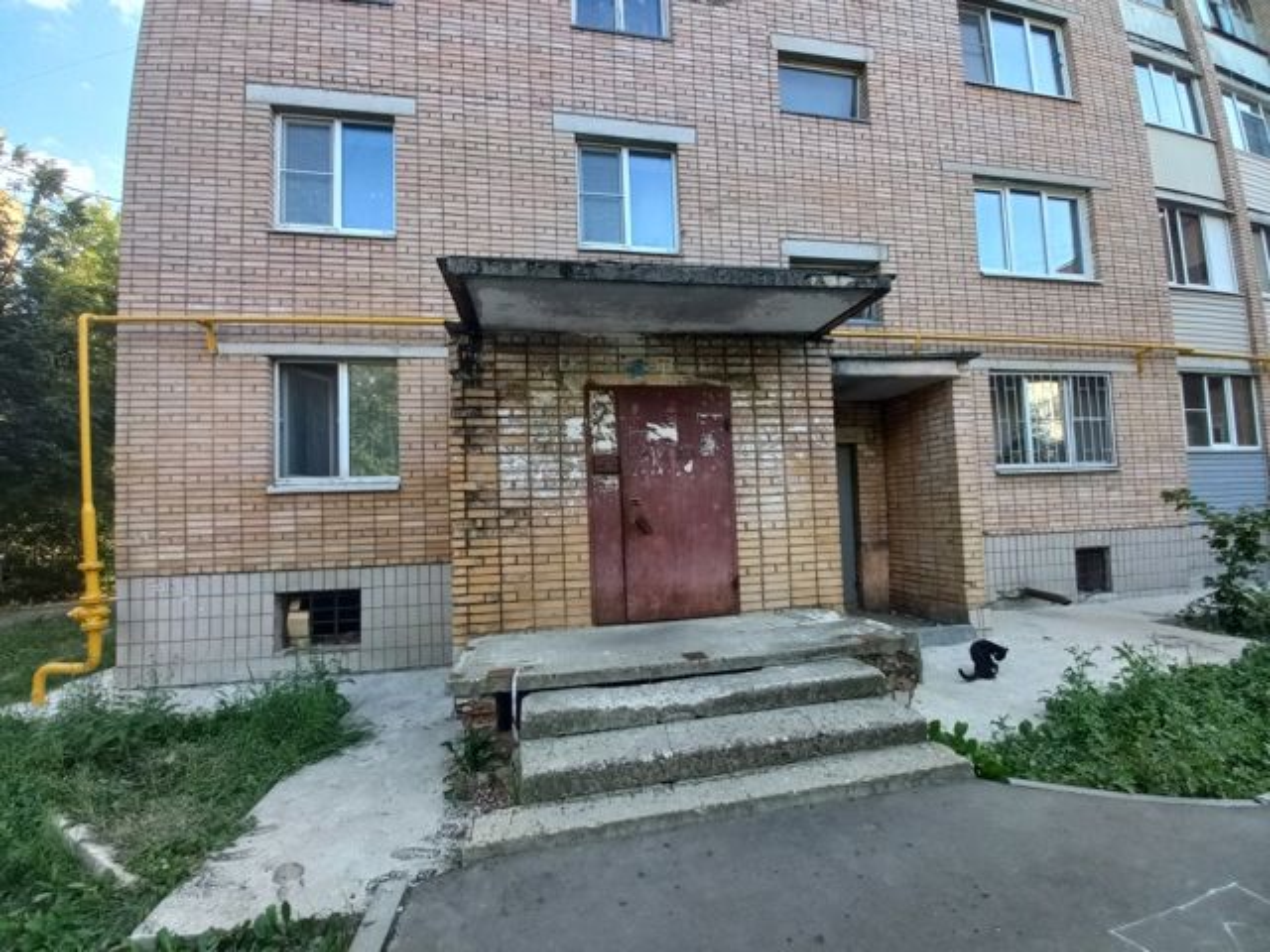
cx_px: 635
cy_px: 476
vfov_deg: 89.9
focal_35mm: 13
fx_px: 477
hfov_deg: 106.2
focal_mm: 1.42
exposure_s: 1/128
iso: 40
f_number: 2.2
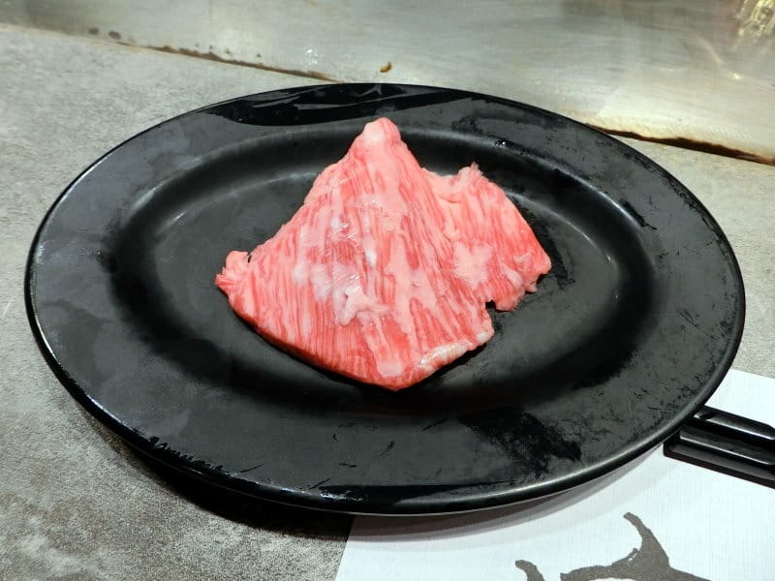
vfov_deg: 54.9
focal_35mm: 25
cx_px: 388
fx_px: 560
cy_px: 290
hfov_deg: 69.4
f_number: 2.8
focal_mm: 5.4
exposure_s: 1/125
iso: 200
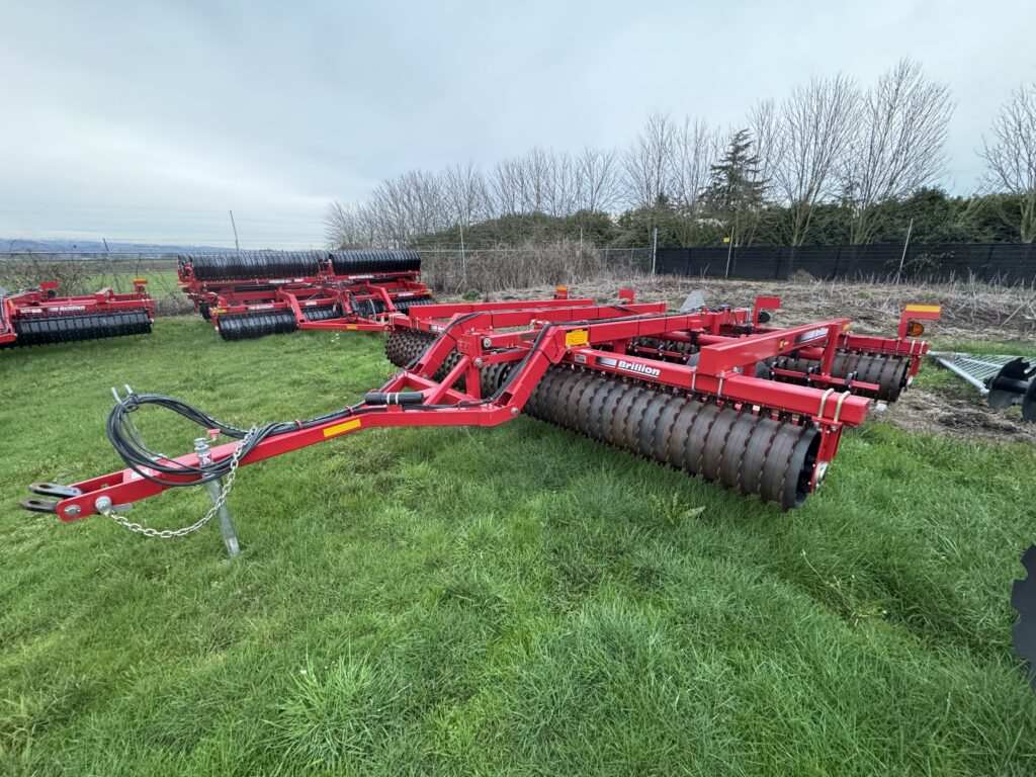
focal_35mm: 14
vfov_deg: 85.7
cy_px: 388
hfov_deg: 102.1
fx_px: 419
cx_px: 518
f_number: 2.2
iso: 400
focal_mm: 2.22
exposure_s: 1/60
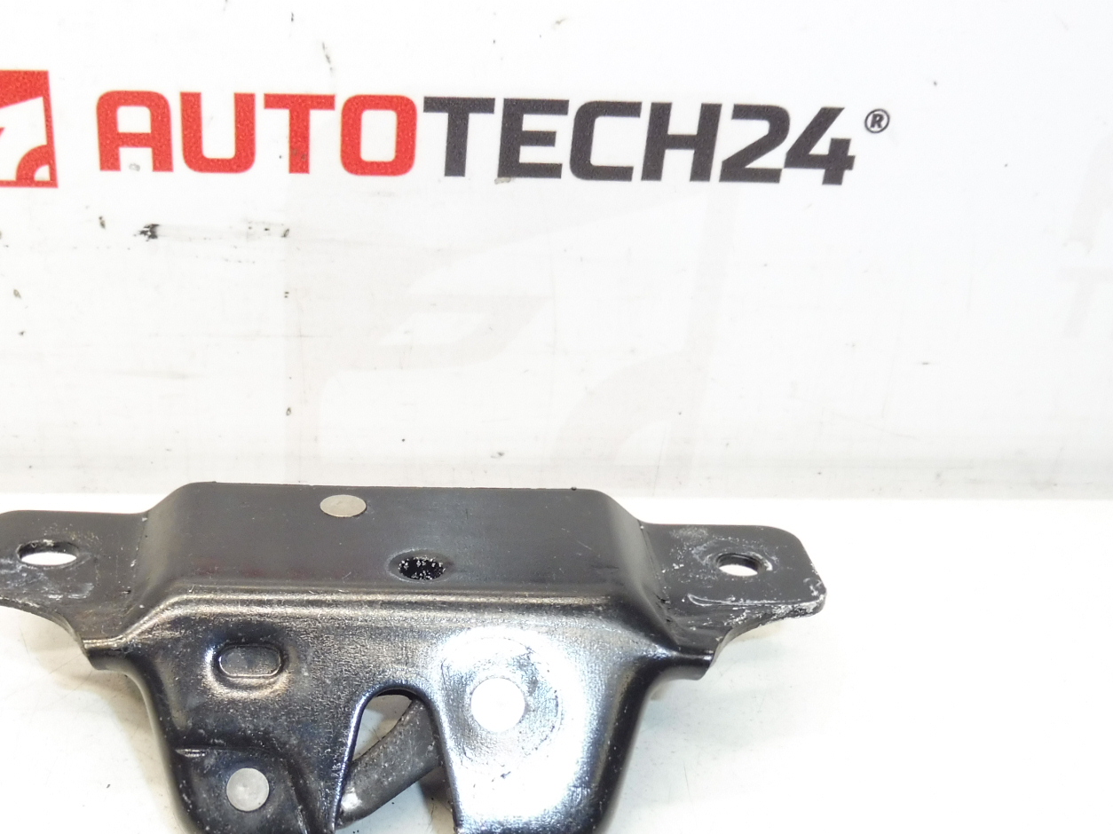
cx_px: 369
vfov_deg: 29.2
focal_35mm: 49
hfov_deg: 38.5
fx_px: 1575
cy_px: 617
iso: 200
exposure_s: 1/100
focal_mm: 5.4
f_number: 4
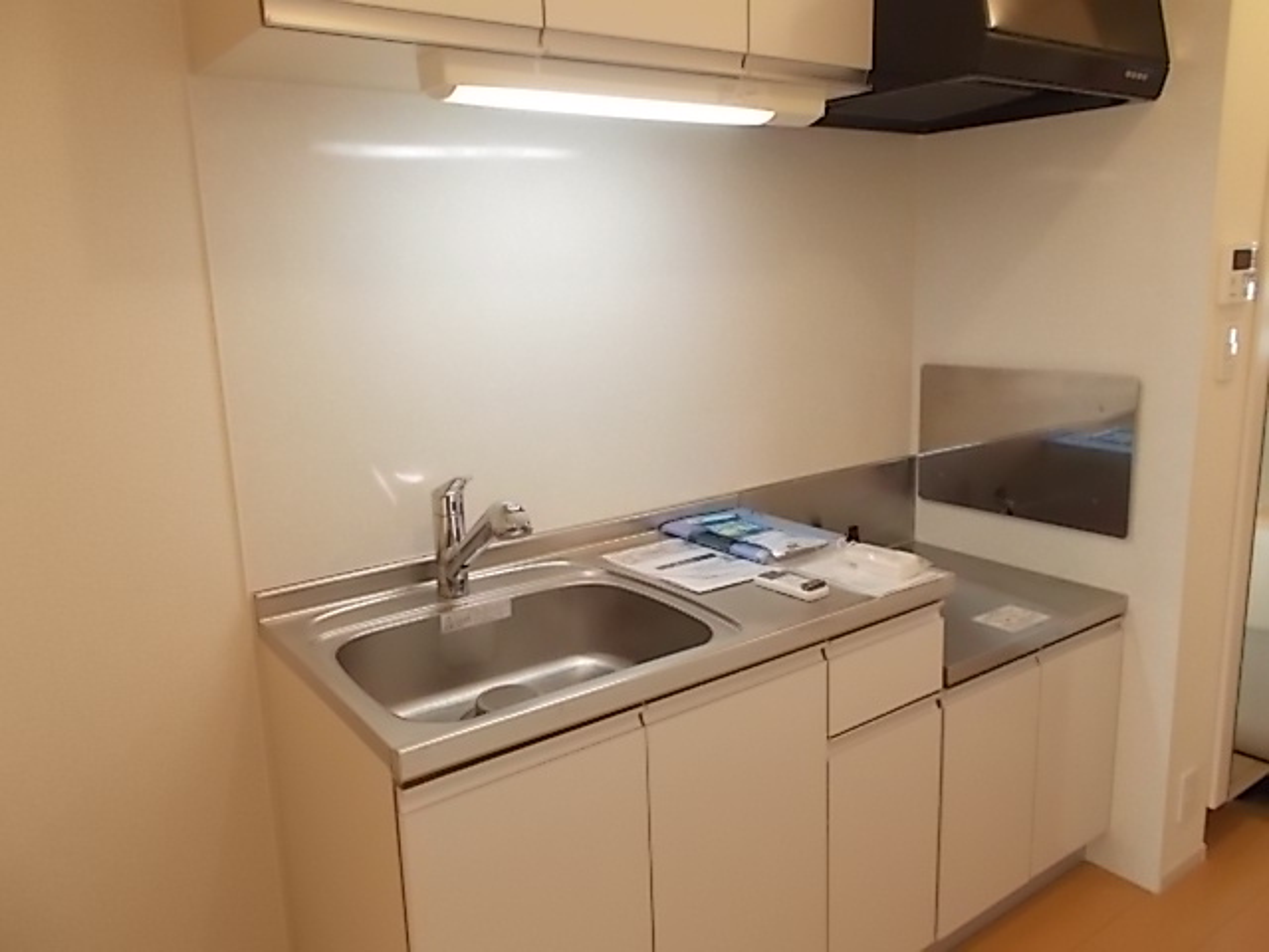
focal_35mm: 26
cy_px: 476
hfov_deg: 67.3
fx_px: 953
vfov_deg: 53.1
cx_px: 634
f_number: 3.2
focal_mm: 4.6
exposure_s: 1/25
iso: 200
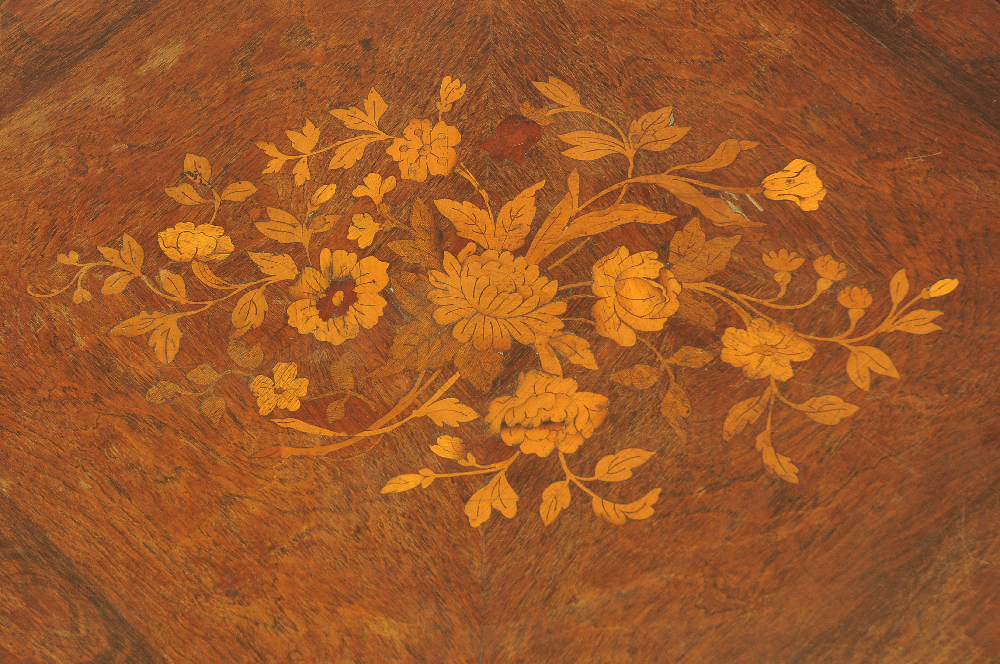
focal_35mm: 78
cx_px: 500
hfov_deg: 26.0
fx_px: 2164
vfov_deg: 17.4
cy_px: 332
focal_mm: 52
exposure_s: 1/250
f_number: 5.6
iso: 320
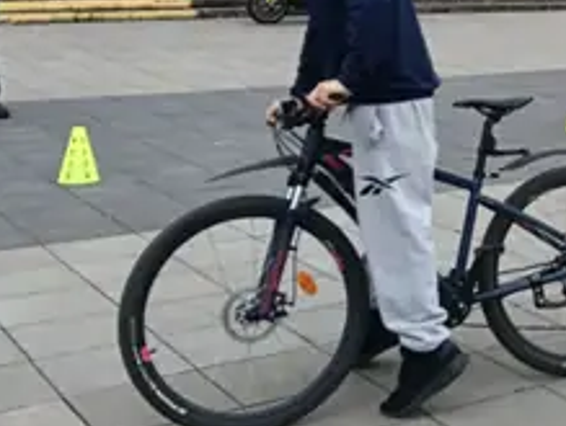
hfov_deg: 24.3
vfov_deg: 20.3
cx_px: 711
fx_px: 1163
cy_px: 26
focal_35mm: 71
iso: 50
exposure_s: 1/256
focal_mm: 3.98
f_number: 1.8
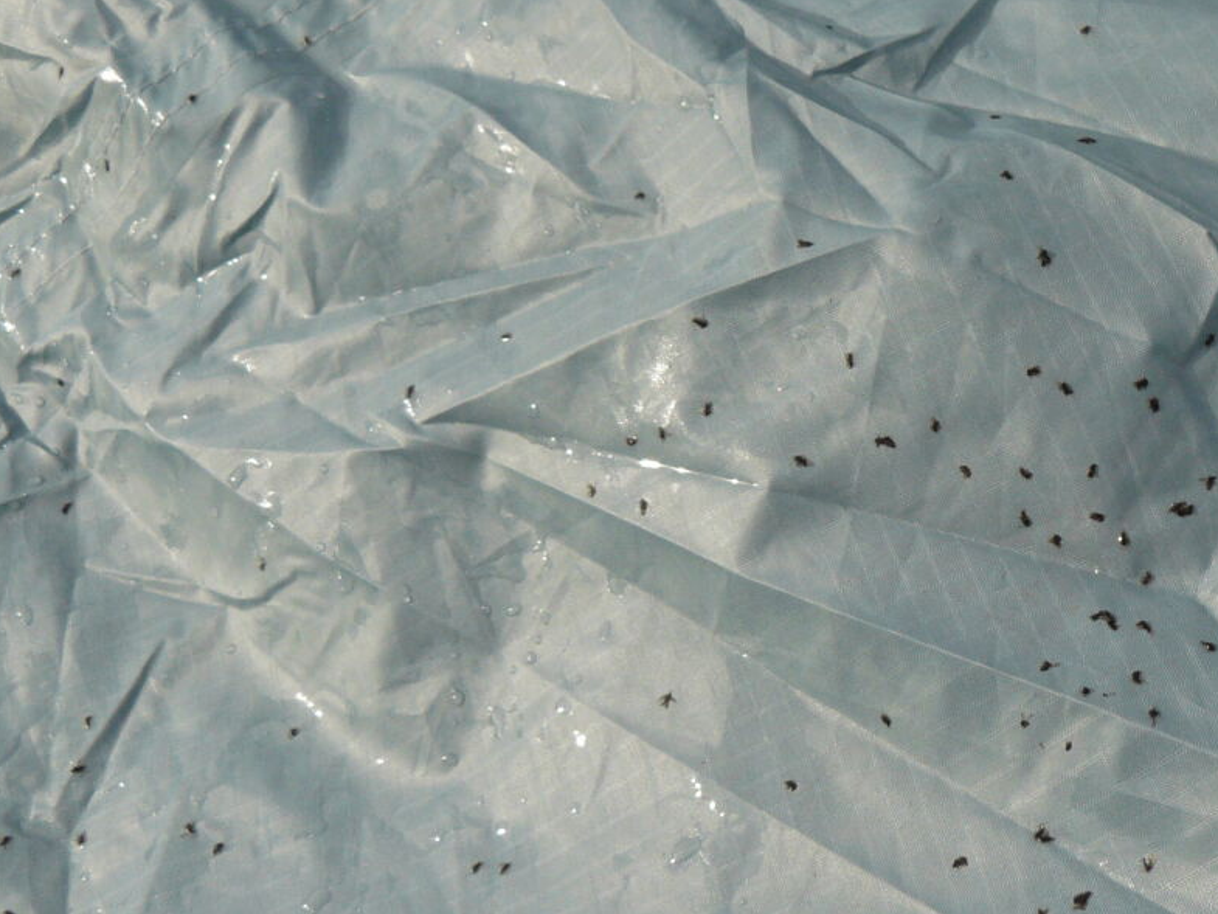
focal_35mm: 66
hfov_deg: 28.5
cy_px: 363
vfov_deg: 22.2
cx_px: 1036
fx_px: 2323
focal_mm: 6
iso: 100
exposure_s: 1/320
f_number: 5.6
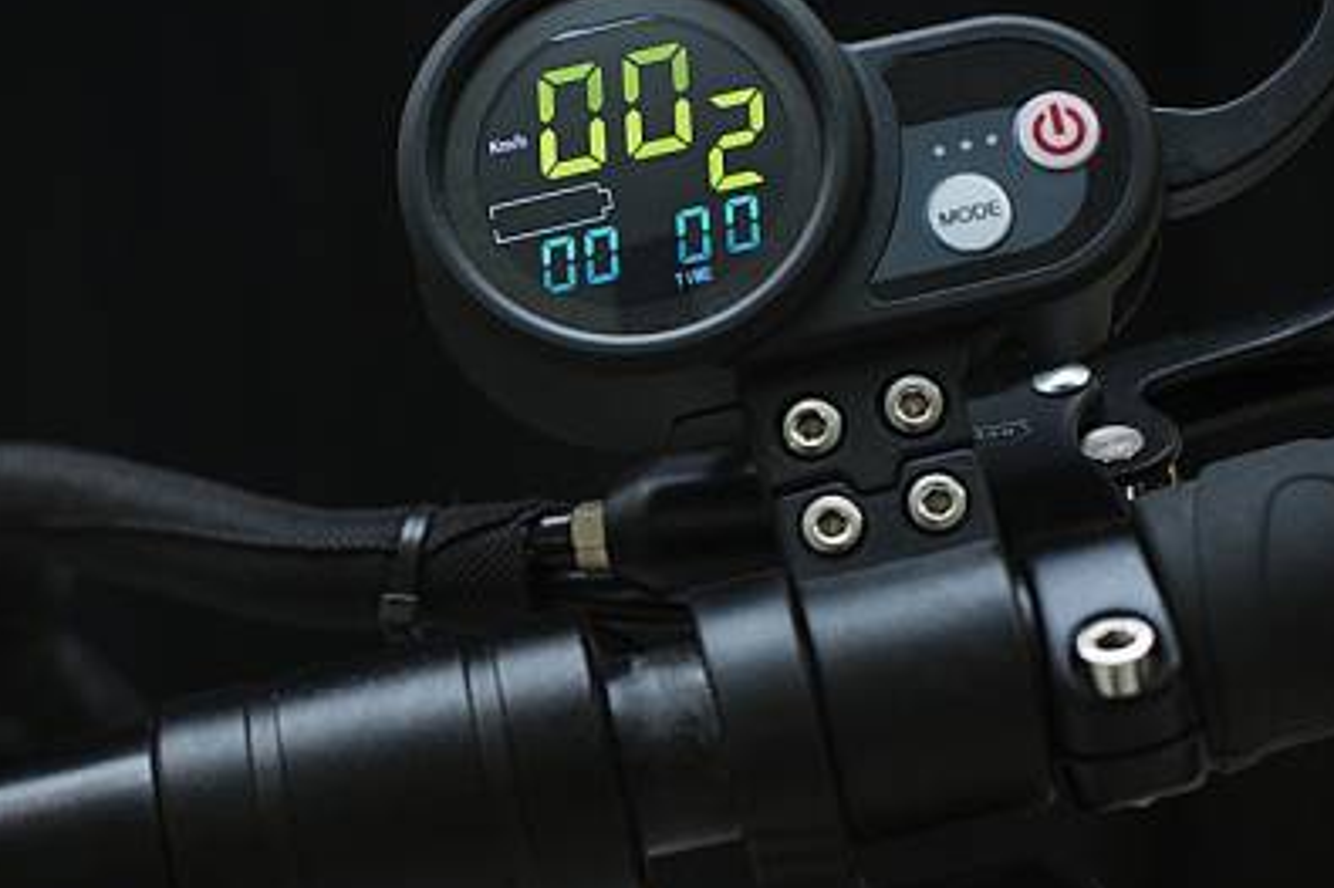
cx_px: 662
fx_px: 2815
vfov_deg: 17.9
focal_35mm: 76
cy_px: 471
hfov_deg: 26.7
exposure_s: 1/125
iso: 640
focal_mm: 50
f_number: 4.5
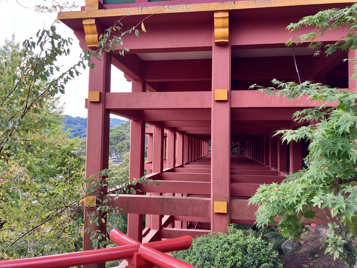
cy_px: 134
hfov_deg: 63.4
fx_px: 289
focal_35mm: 28
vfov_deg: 49.7
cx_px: 178
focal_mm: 3.99
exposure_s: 1/165
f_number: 1.8
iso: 32
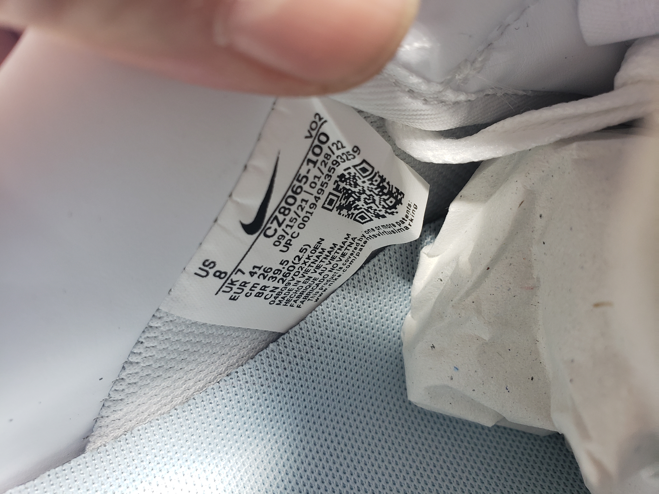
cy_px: 247
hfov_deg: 67.3
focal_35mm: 26
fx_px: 495
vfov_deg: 53.1
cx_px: 330
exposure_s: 1/100
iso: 160
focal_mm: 4.3
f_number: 2.4
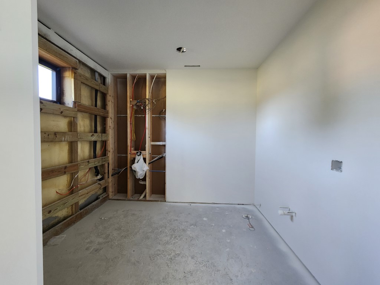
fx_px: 143
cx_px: 190
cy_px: 142
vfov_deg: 89.9
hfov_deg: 106.2
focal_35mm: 13
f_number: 2.2
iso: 400
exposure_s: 1/30
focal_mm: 2.2
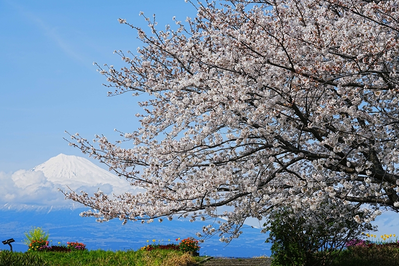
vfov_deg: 15.9
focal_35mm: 86
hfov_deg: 23.7
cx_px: 192
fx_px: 953
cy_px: 136
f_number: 8
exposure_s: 1/640
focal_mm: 82
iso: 100
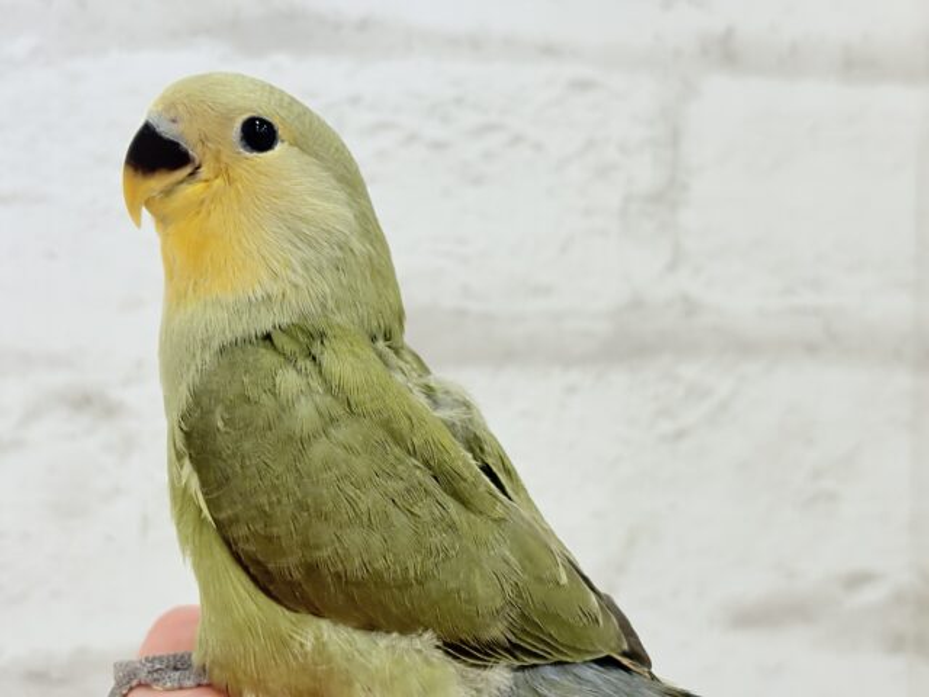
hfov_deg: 36.8
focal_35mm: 52
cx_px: 464
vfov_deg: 28.0
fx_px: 1396
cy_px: 348
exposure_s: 1/100
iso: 100
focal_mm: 5.96
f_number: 1.6
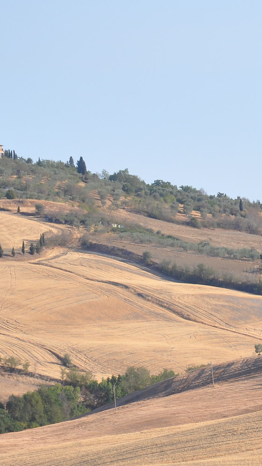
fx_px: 3472
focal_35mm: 281
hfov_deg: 4.3
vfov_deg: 7.7
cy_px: 196
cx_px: 465
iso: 200
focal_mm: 75
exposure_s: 1/320
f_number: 9
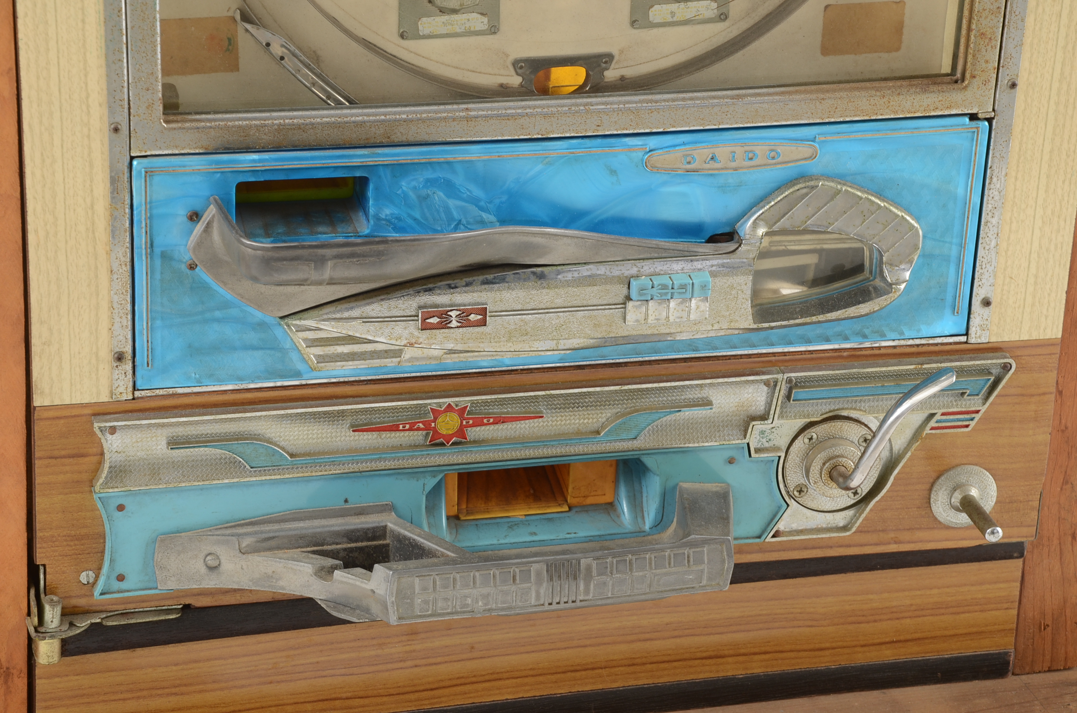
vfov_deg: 11.4
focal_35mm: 120
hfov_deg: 17.1
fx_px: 3583
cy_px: 356
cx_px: 538
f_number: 9
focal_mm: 80
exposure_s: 1/125
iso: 200
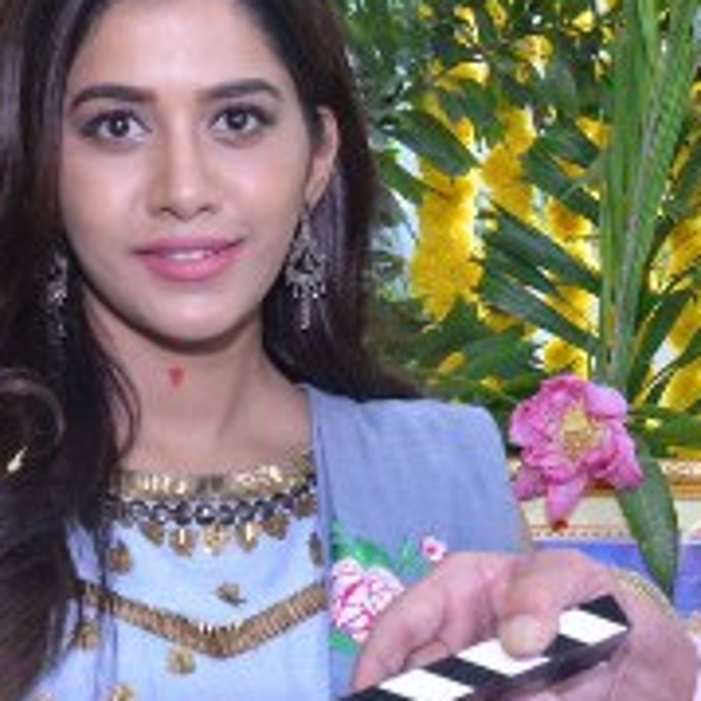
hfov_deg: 12.1
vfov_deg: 12.1
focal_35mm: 144
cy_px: 564
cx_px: 317
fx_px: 3299
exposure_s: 1/125
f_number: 8
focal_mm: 38
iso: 3200
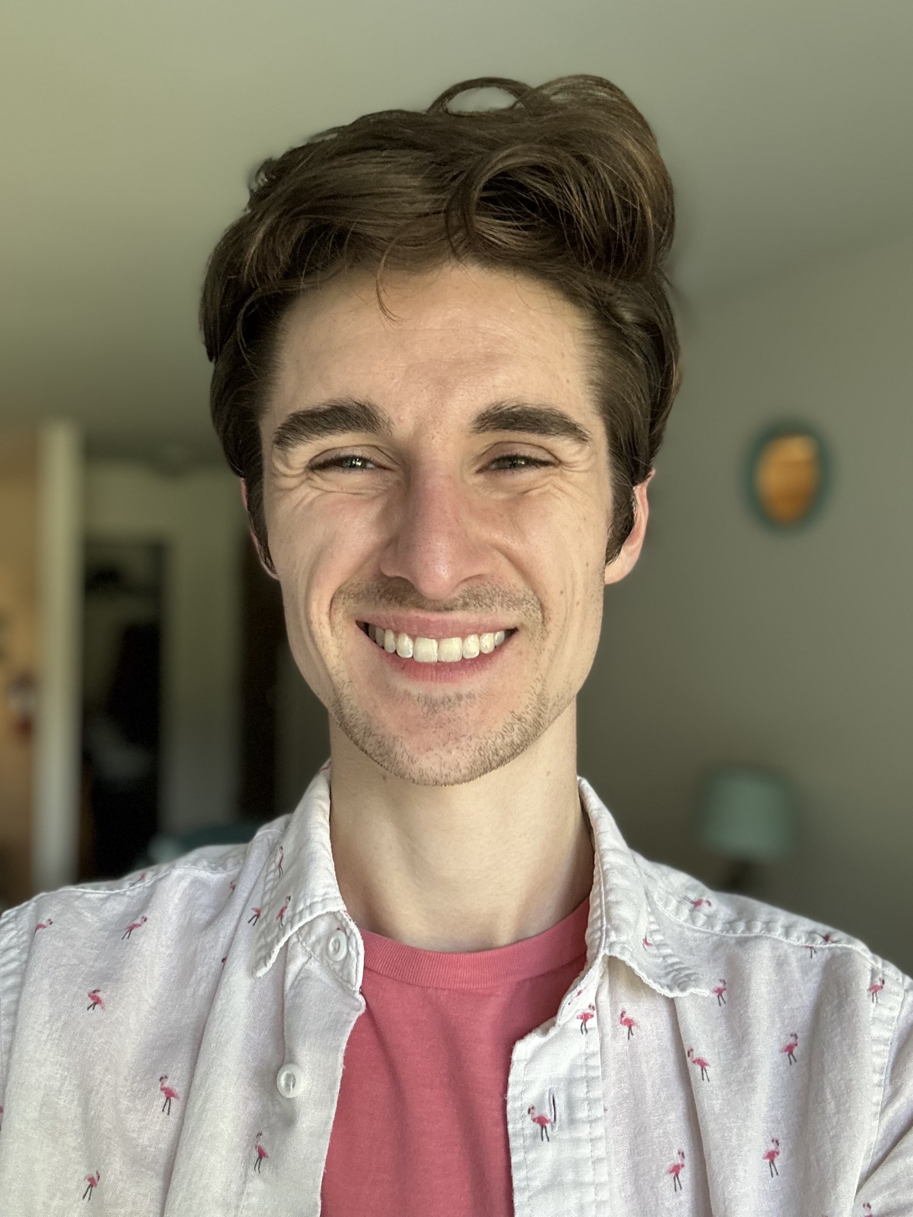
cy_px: 589
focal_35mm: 31
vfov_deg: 58.3
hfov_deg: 45.4
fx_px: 1090
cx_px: 469
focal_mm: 2.69
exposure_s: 1/60
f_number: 1.9
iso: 100
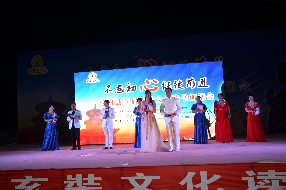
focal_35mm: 33
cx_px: 143
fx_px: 262
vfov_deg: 39.8
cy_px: 95
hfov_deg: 57.3
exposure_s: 1/250
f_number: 3.8
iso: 200
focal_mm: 22
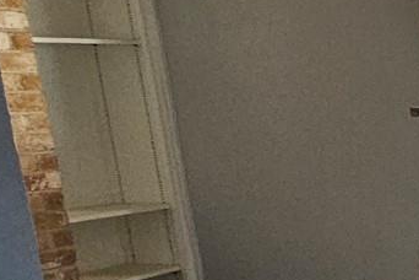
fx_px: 943
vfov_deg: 16.6
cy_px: 259
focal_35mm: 81
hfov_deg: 13.3
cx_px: 1120
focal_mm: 2.2
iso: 320
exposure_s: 1/36
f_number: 2.2
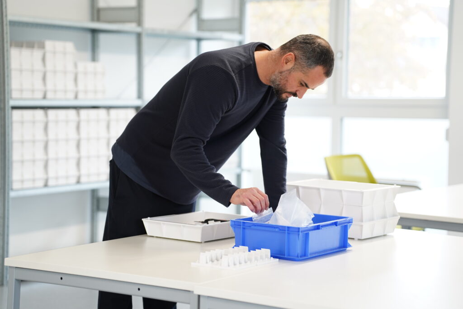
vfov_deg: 15.9
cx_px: 232
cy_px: 154
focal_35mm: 86
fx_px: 1106
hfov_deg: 23.6
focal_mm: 86
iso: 800
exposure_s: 1/160
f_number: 2.8
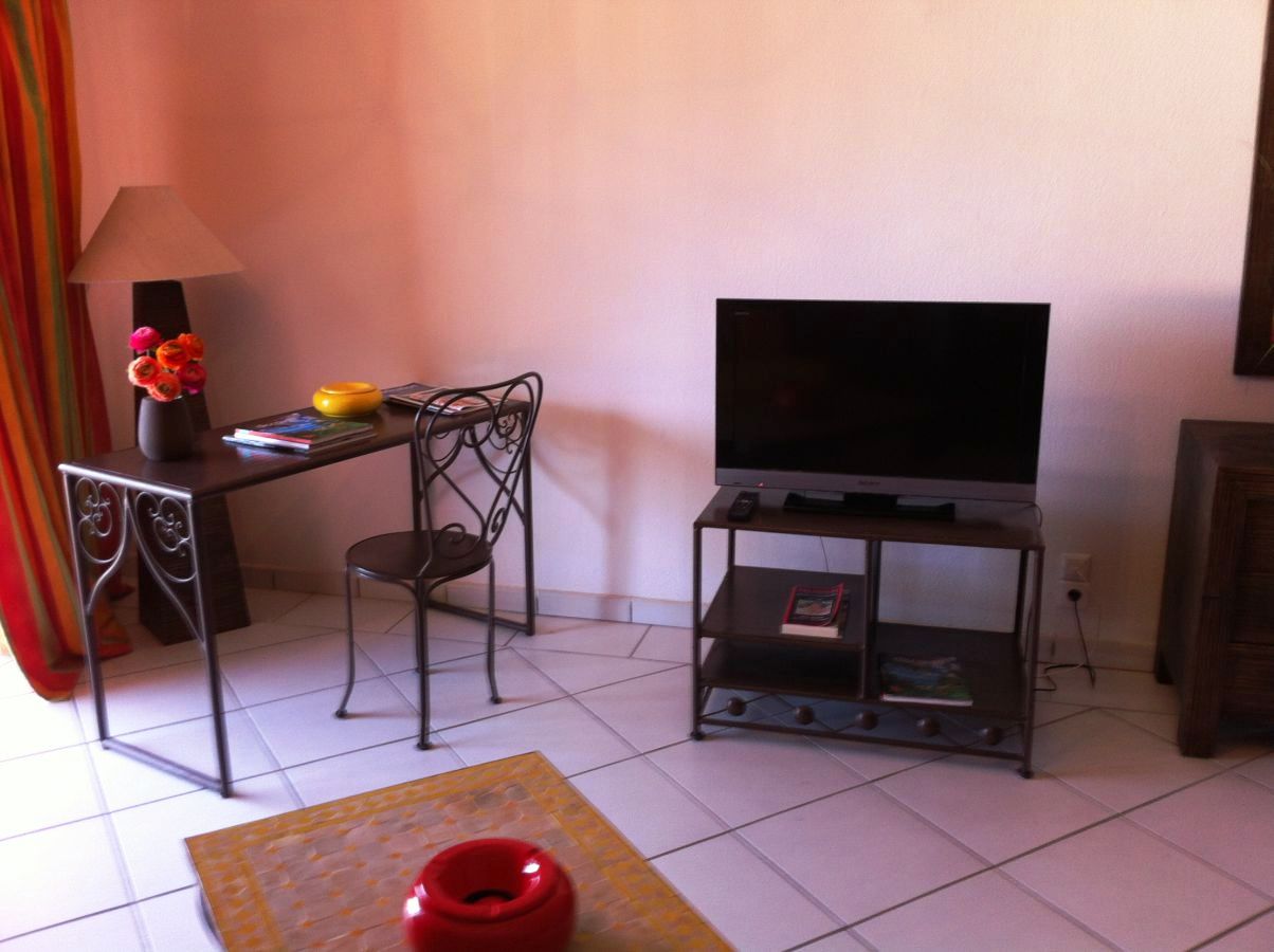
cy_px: 476
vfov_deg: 40.6
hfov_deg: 52.7
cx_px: 637
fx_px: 1287
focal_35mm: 35
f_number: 2.8
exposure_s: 1/17
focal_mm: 3.85
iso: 80
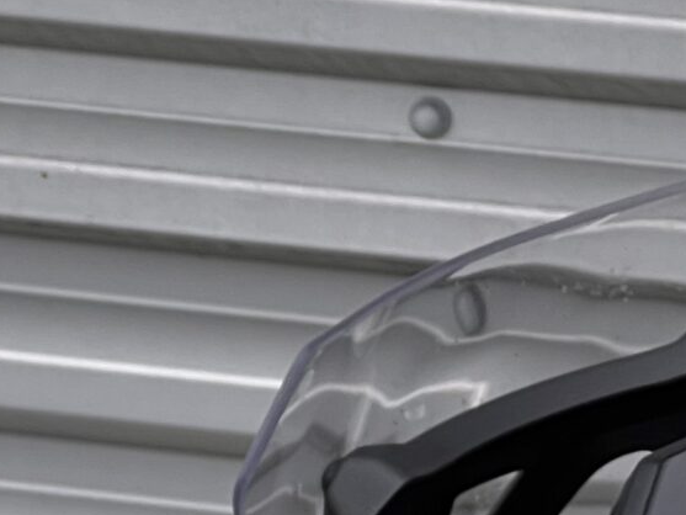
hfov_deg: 5.5
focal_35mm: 354
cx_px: 1132
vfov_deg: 4.2
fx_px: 7017
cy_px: 856
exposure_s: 1/336
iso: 32
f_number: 2.8
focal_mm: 9
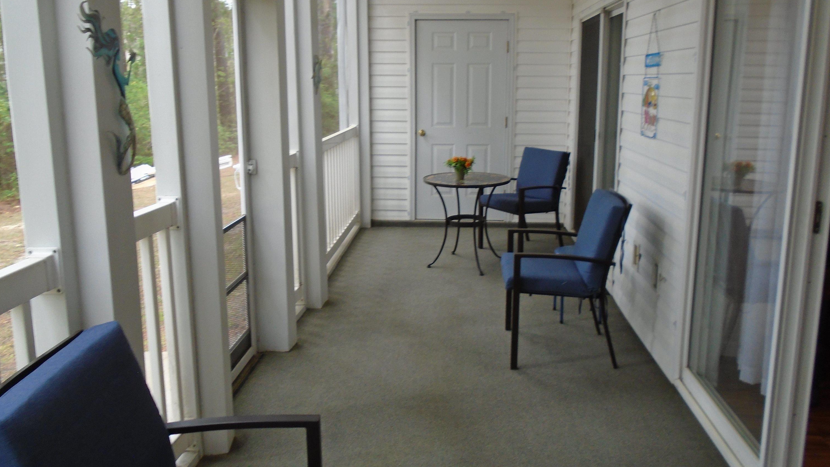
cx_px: 423
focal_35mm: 29
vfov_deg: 40.0
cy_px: 187
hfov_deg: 66.1
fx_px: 638
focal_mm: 4.6
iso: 100
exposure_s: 1/30
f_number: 3.2
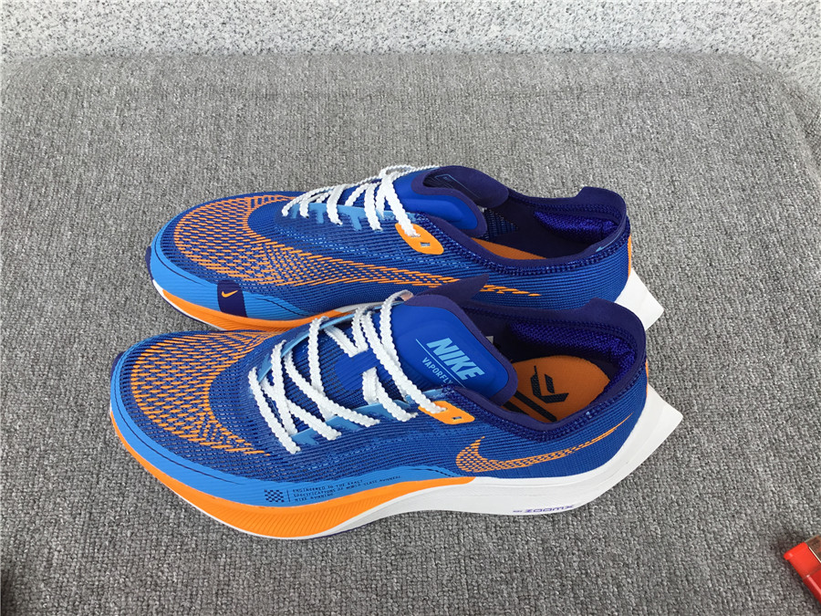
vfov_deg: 45.4
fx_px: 735
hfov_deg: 58.4
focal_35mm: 31
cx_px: 410
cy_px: 308
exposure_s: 1/276
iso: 25
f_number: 2.4
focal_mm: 3.3
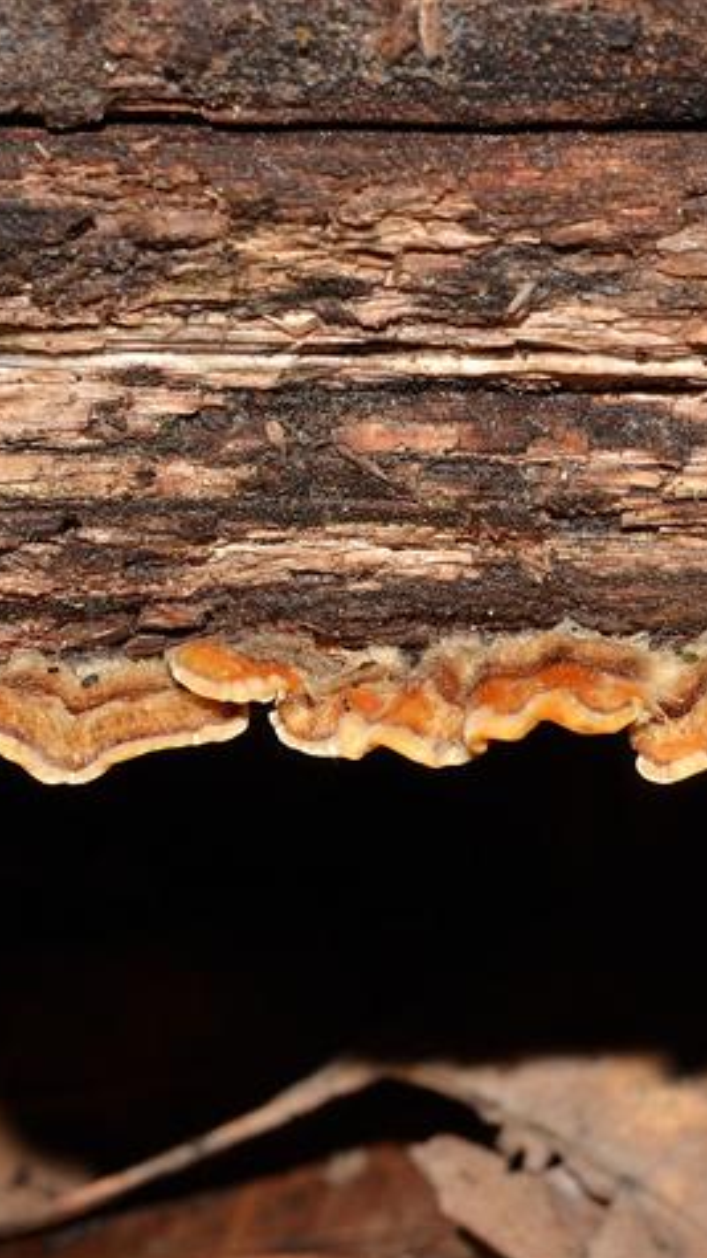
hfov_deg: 10.1
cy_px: 633
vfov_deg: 18.0
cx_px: 741
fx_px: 3968
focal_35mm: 119
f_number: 16
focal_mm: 50
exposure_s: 1/200
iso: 200
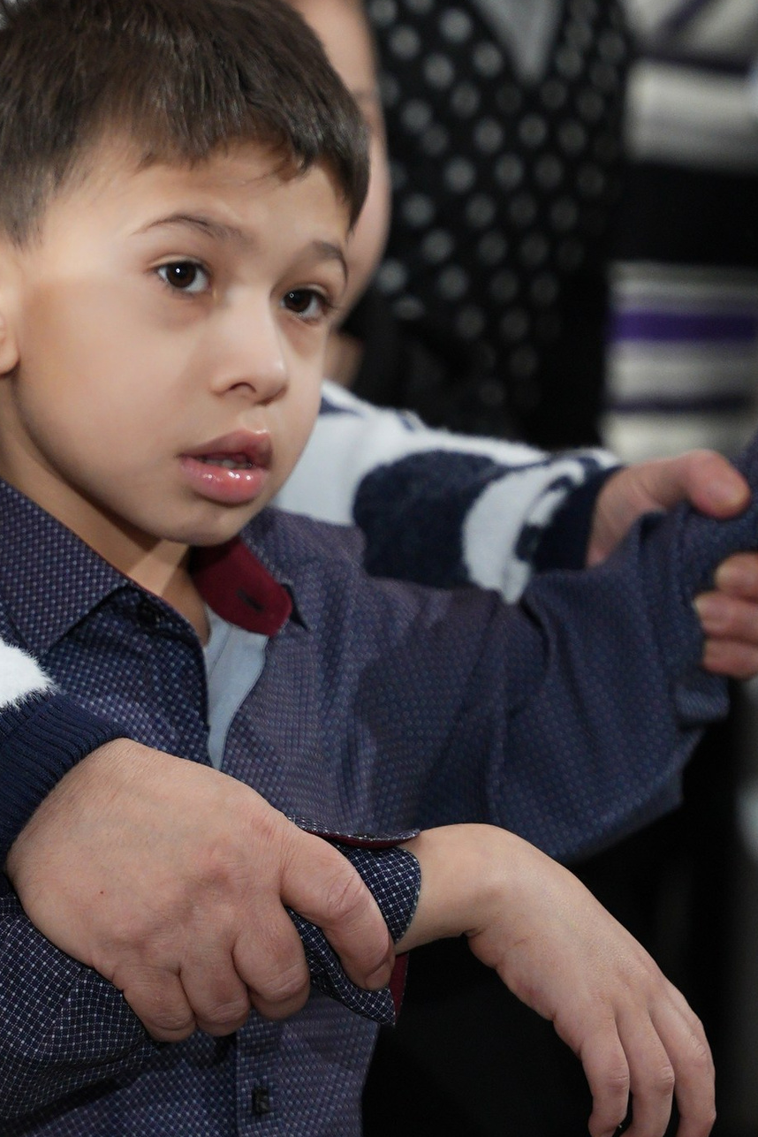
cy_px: 242
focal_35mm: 196
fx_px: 6202
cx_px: 243
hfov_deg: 7.0
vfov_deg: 10.4
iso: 1250
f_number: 2.8
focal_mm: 65.8
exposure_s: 1/160
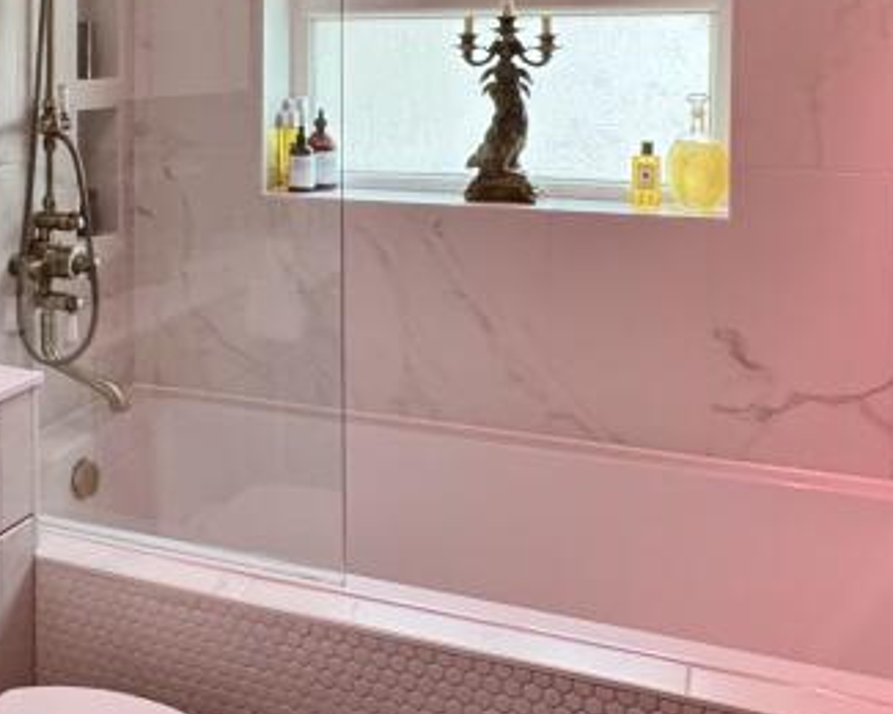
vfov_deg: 33.4
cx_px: 223
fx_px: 1136
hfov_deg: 41.6
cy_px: 96
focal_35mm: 43
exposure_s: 1/91
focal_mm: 2.22
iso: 320
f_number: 2.2
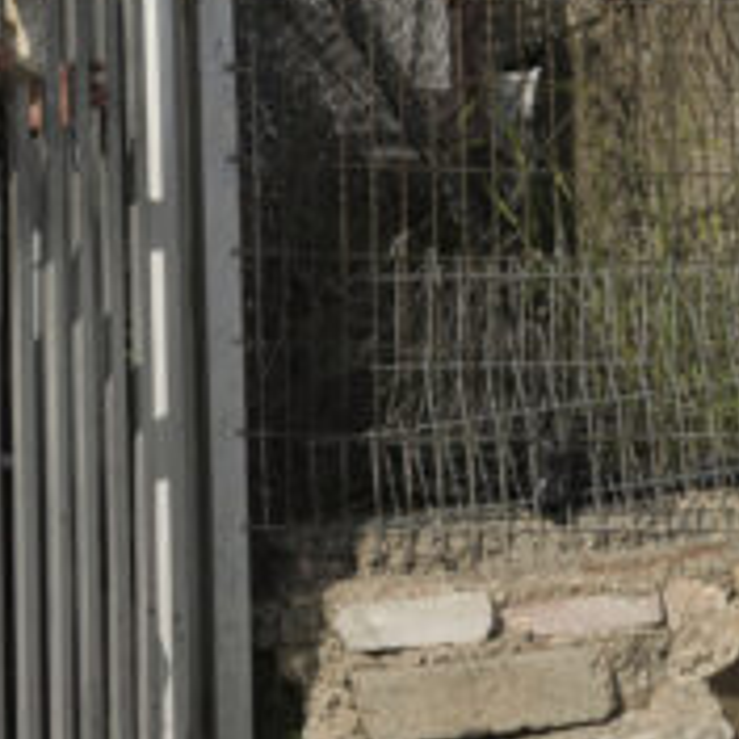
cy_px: 195
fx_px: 2609
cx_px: -185
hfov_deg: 15.4
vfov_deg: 16.1
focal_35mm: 108
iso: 500
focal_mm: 35
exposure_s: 1/2000
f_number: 9
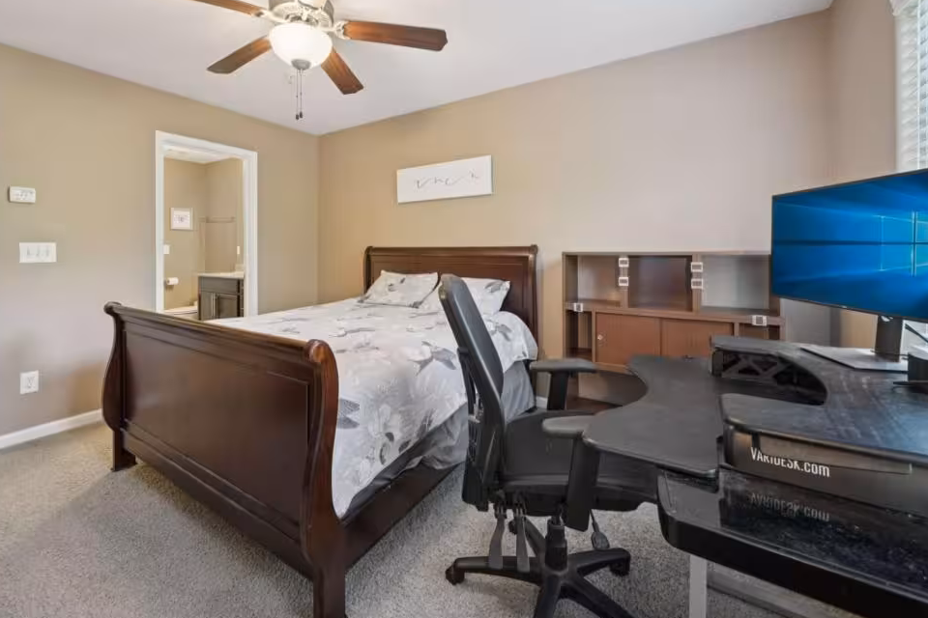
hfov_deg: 99.7
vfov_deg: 76.2
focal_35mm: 15
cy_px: 239
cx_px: 398
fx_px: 387
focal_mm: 12
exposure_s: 1/2.5
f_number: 7.1
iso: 400
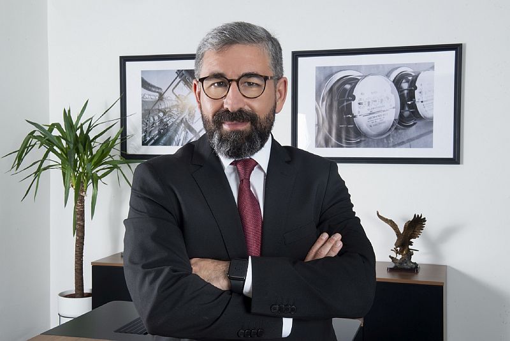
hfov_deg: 41.1
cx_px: 255
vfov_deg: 28.1
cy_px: 170
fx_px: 680
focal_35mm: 48
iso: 250
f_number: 18
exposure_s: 1/100
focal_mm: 48
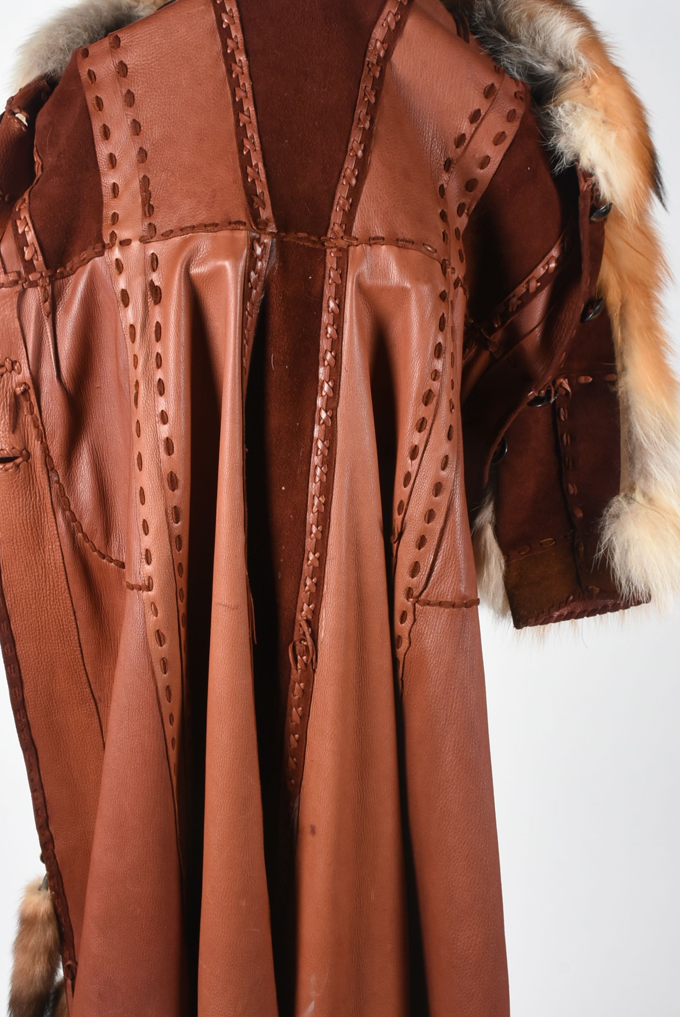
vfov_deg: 36.8
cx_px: 304
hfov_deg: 25.1
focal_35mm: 54
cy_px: 477
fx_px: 1527
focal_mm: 30
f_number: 11
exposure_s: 1/125
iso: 320
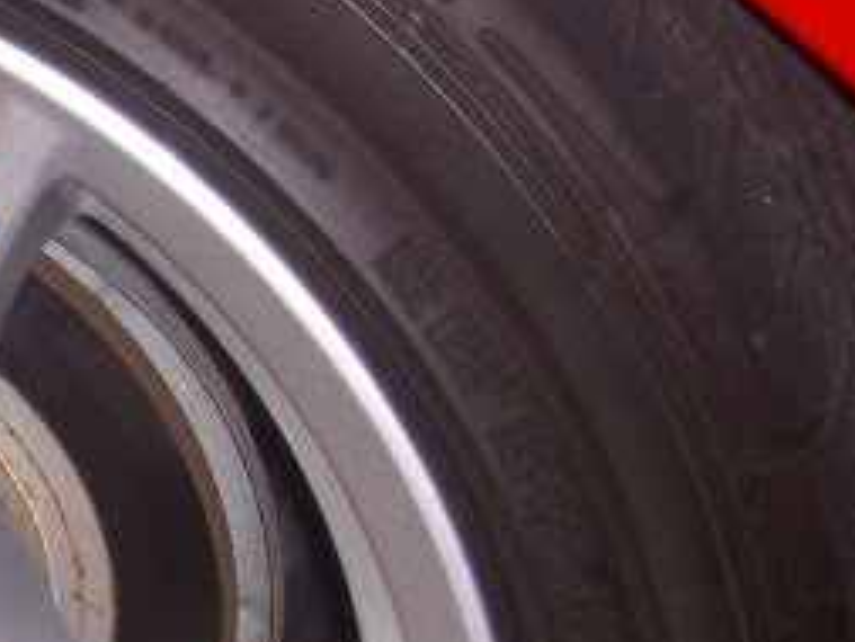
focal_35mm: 120
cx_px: -365
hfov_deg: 15.3
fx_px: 2965
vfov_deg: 12.2
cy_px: 679
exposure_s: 1/30
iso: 100
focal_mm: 6.3
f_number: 3.3
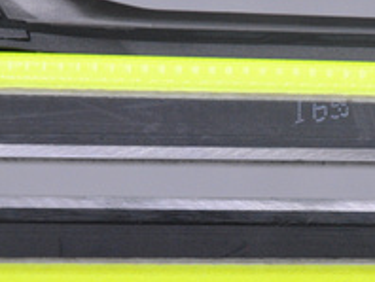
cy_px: 179
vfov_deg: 4.3
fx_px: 3721
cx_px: 350
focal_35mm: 343
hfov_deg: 5.8
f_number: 9.5
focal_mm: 105
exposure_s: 1/125
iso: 3200
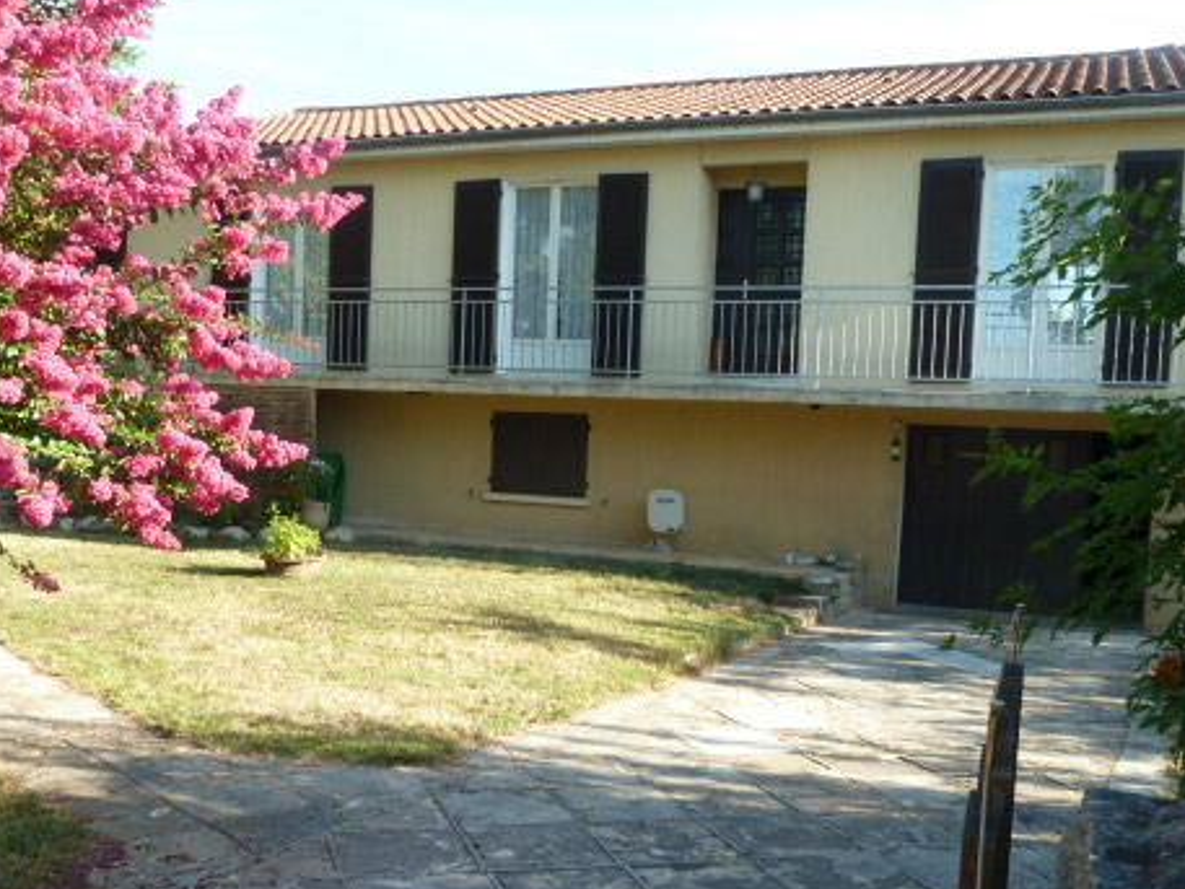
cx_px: 529
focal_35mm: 35
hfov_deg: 52.5
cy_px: 544
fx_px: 1198
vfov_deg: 40.5
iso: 80
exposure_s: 1/100
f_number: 4
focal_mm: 4.1
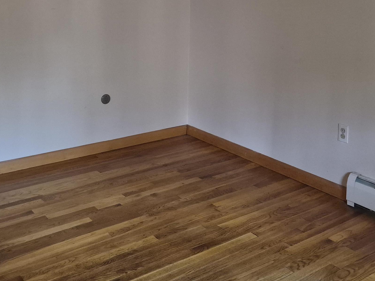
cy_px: 63
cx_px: 191
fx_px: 477
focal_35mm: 44
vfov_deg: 32.1
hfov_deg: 42.9
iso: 1000
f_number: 1.8
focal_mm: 5.4
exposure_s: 1/120
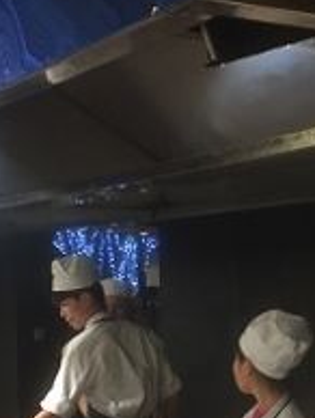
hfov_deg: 15.0
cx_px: 304
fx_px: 1174
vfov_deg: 19.9
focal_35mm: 97
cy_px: 354
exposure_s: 1/33
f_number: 2.2
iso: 250
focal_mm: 4.15
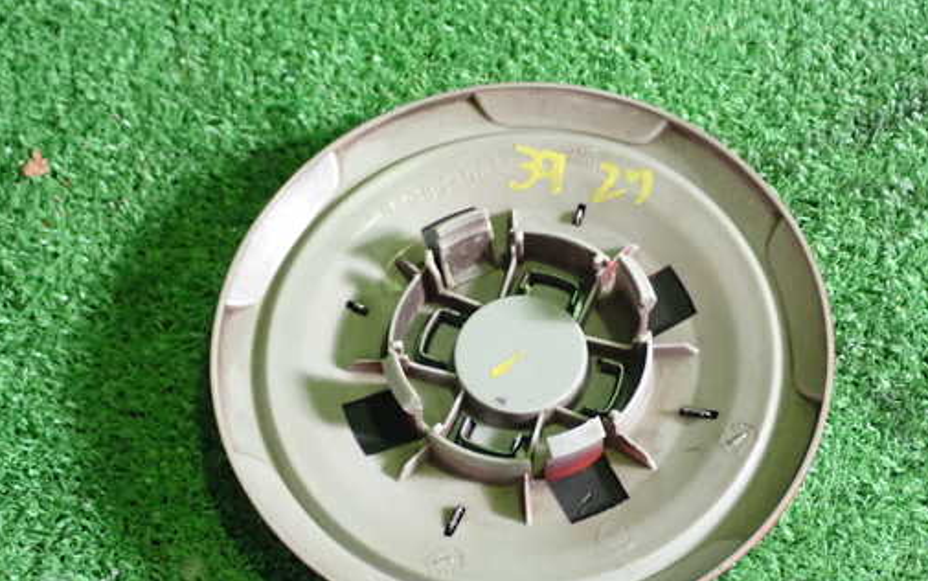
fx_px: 1847
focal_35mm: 73
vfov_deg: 17.9
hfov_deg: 28.2
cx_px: 505
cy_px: 336
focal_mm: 10.35
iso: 800
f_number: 3.5
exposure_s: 1/50
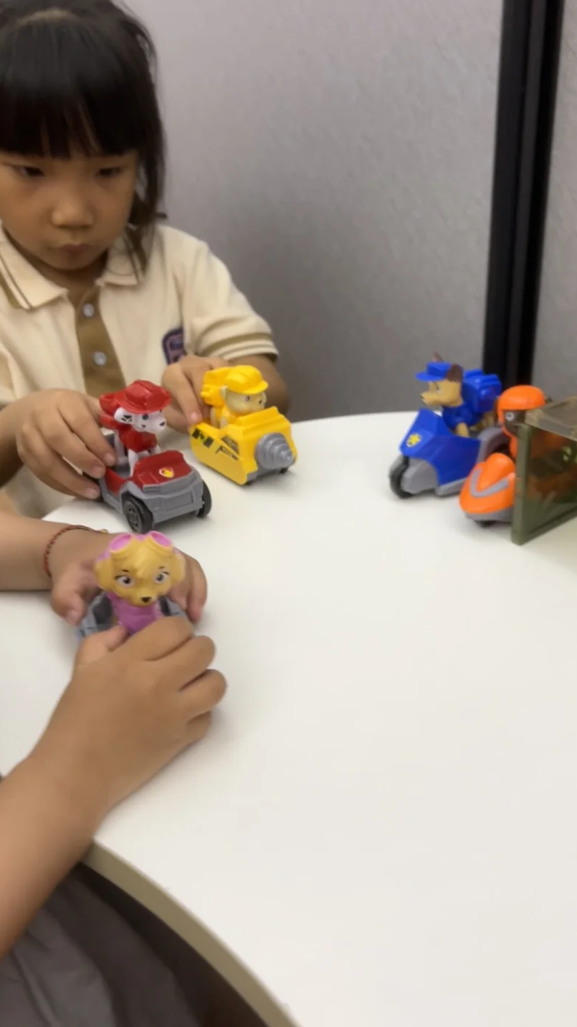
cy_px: 515
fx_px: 789
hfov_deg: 40.1
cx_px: 317
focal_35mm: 29
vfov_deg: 66.1
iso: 200
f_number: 1.5
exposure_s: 1/50
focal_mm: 5.7
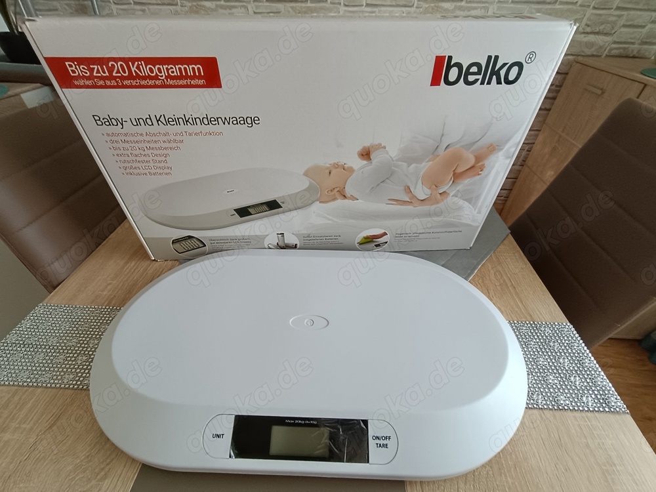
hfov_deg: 94.5
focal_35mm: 16
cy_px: 246
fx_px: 303
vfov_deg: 78.1
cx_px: 328
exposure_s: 1/50
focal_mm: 1.66
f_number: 2.2
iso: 190
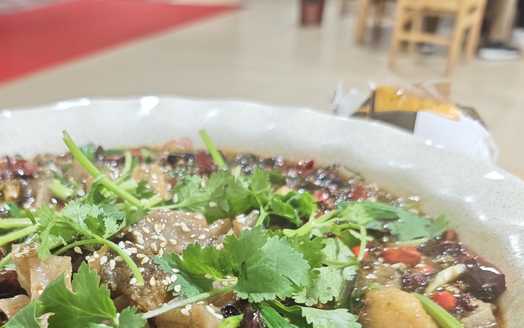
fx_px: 571
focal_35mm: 40
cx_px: 164
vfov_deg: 30.2
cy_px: 312
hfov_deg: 48.2
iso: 320
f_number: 1.62
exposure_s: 1/50
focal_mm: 6.55
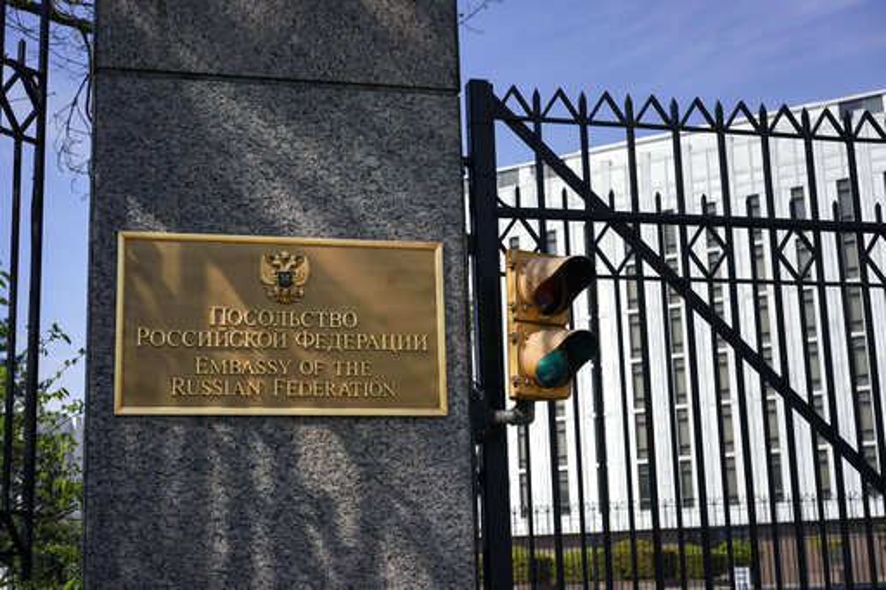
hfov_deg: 36.3
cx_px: 443
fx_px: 1353
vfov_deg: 24.6
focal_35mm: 55
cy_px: 295
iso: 100
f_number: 6.3
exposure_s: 1/800
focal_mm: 55
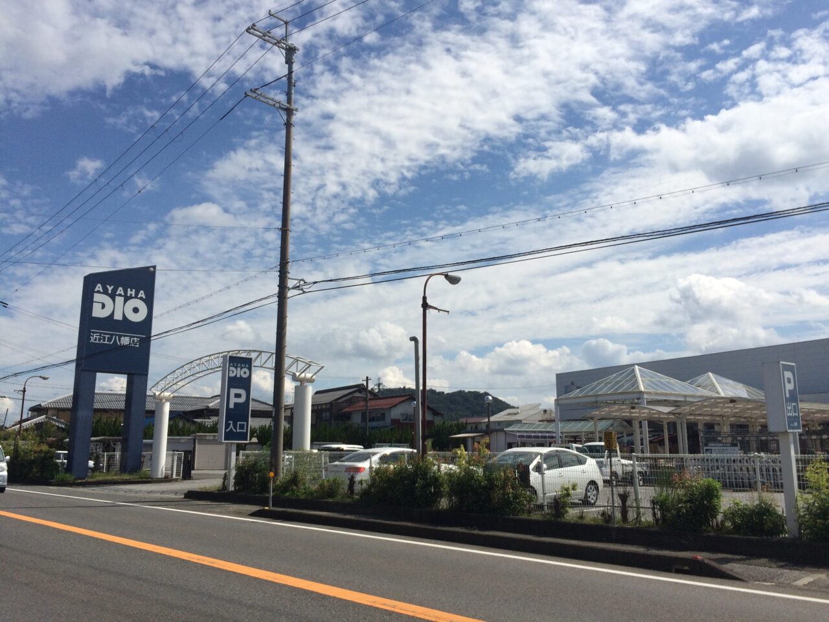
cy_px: 311
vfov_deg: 48.2
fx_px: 695
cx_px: 414
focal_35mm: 29
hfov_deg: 61.7
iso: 32
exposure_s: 1/5128
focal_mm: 4.15
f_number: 2.2
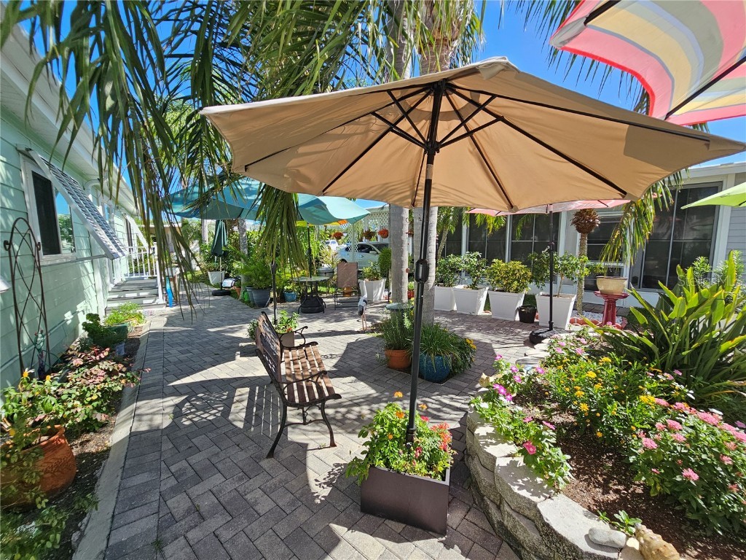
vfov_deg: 89.9
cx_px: 373
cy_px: 280
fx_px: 280
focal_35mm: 13
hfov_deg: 106.2
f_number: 2.2
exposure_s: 1/880
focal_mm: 2.2
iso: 50
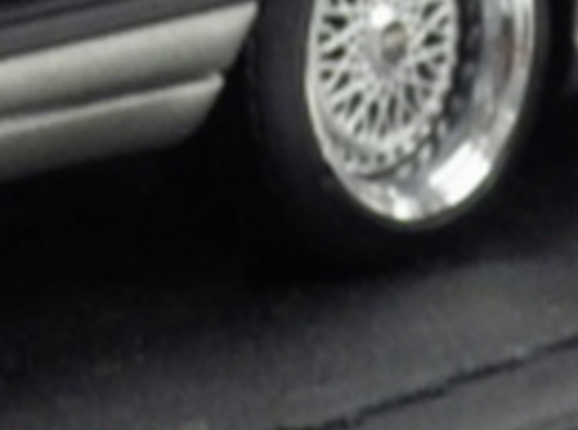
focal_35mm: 433
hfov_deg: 4.6
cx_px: 327
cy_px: -331
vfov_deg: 3.4
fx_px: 7210
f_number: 4.4
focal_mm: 15.6
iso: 800
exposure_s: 1/30
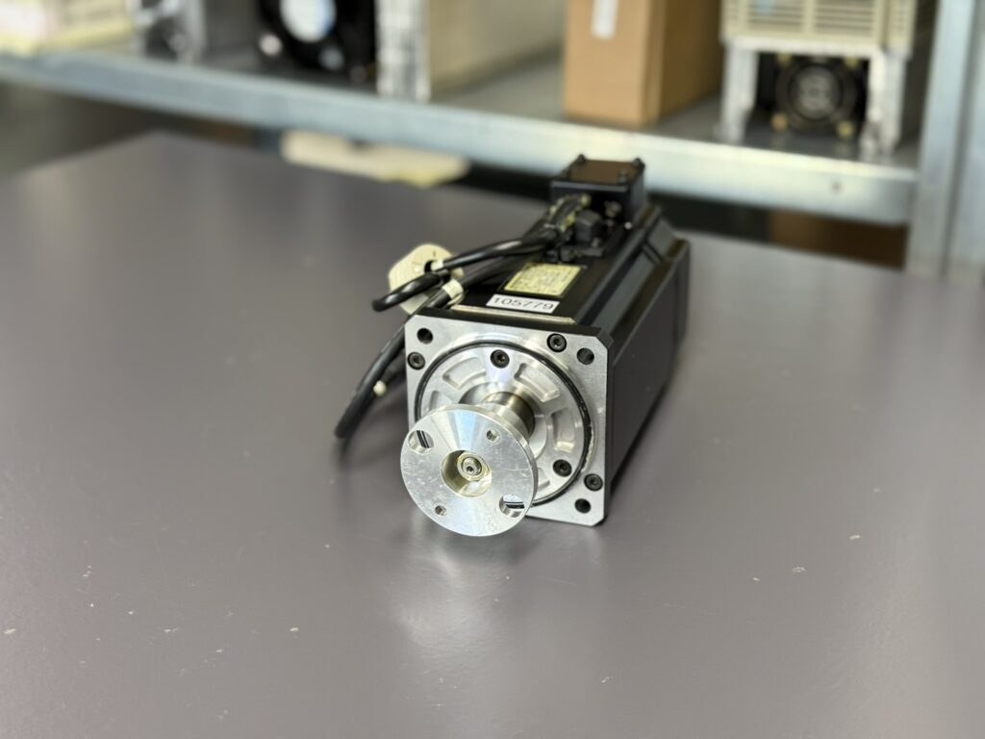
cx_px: 492
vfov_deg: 30.3
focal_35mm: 48
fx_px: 1366
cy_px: 370
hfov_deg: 39.7
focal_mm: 6.76
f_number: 1.78
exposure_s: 1/50
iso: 250
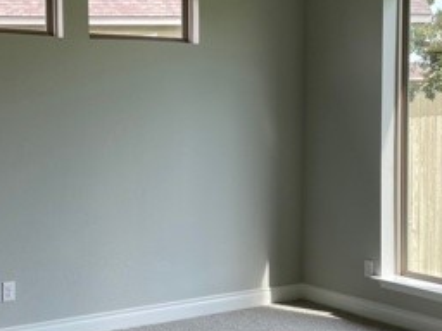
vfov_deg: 22.6
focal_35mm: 65
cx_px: 185
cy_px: 159
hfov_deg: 29.8
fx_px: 830
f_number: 1.6
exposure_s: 1/210
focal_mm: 4.2
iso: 32
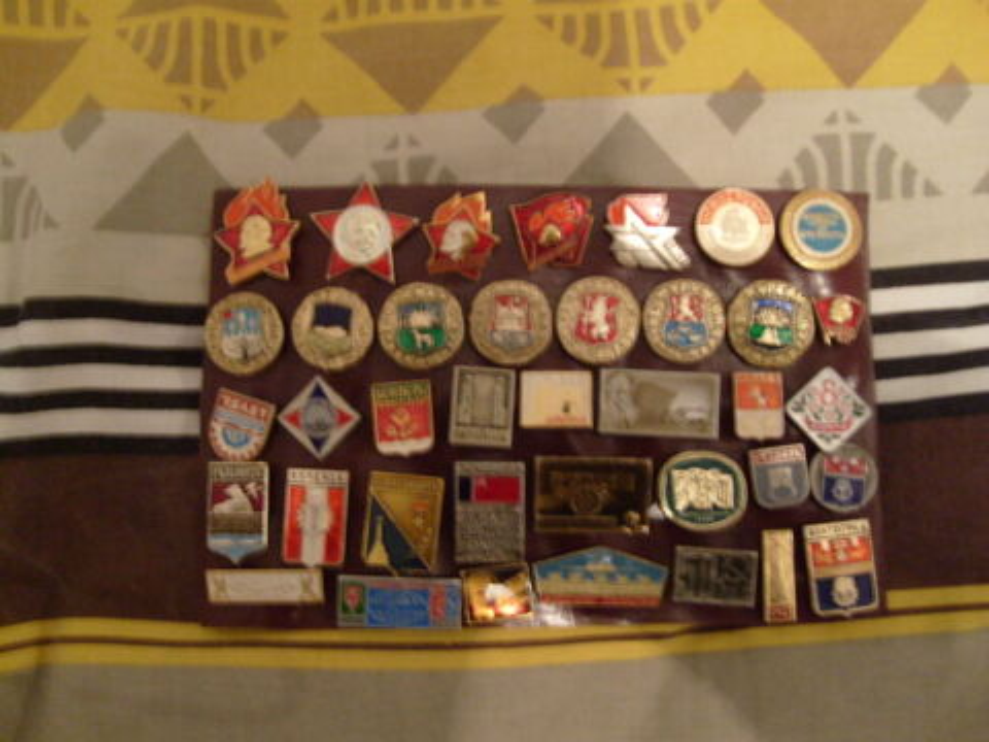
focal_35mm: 35
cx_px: 494
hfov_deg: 52.6
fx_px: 1000
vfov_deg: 40.7
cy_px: 371
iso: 200
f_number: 2.8
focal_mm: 5.8
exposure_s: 1/3
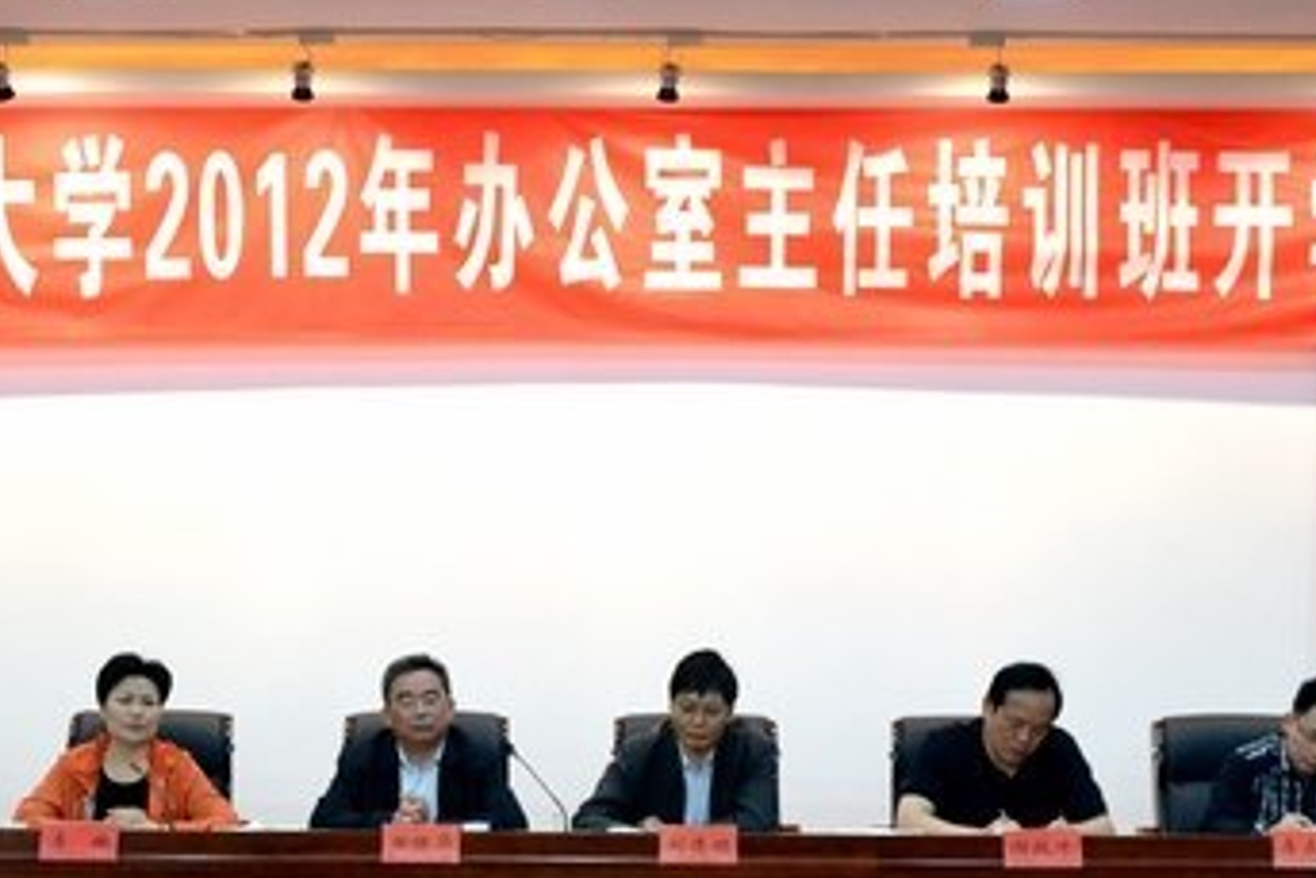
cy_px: 625
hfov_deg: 22.1
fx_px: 3360
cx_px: 560
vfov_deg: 14.9
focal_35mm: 92
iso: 3200
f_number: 5.6
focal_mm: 35
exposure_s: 1/80
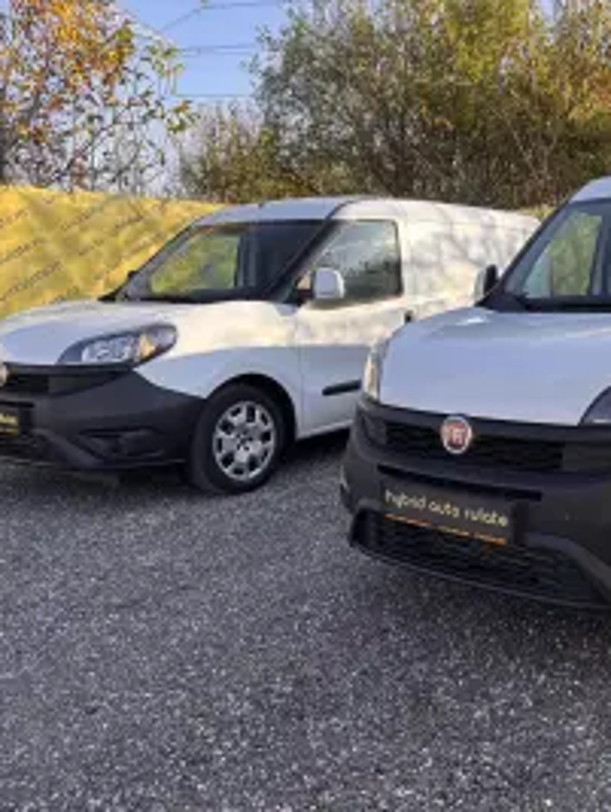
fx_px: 822
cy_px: 408
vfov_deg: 52.6
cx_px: 492
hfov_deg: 39.1
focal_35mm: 35
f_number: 1.6
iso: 50
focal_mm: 5.96
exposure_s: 1/865
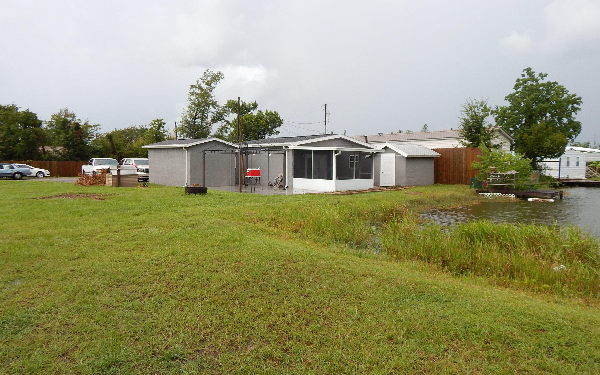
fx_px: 392
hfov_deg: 74.8
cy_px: 182
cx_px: 304
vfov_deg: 51.1
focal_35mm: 24
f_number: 3
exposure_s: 1/640
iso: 125
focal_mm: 4
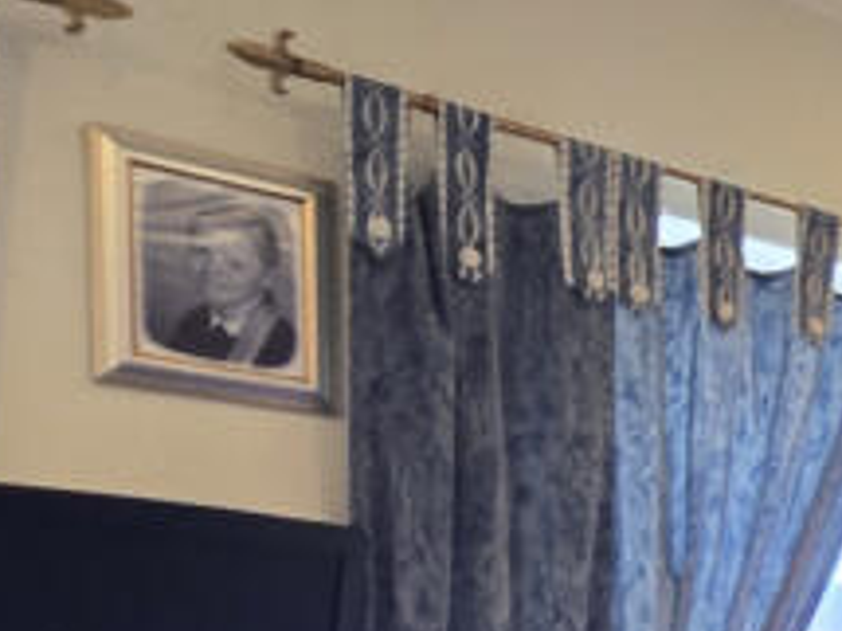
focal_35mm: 62
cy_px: 843
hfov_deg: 21.1
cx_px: 1512
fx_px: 1507
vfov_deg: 21.2
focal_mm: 2.2
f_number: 2.2
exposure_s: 1/50
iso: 200
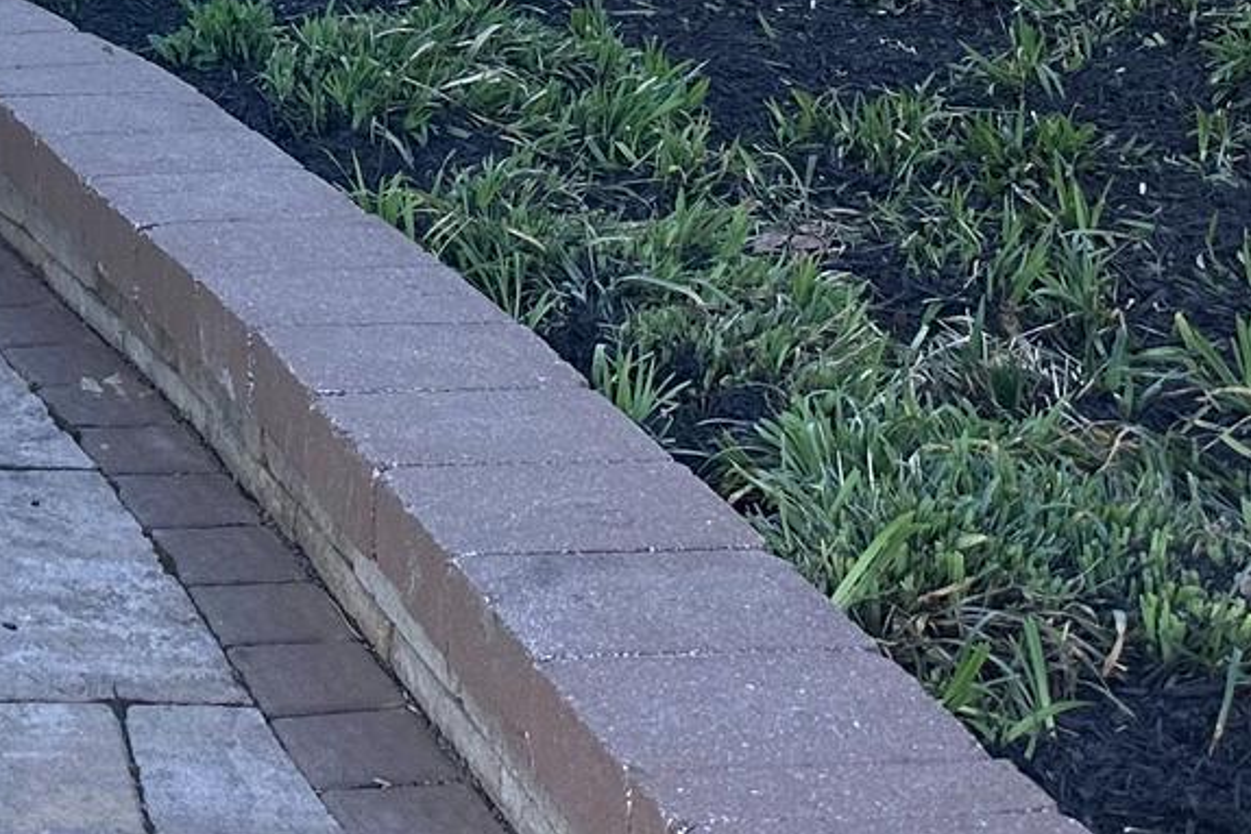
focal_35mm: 89
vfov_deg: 13.9
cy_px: -592
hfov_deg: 20.6
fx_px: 3093
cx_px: -440
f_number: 1.78
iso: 80
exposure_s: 1/1495
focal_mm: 6.86
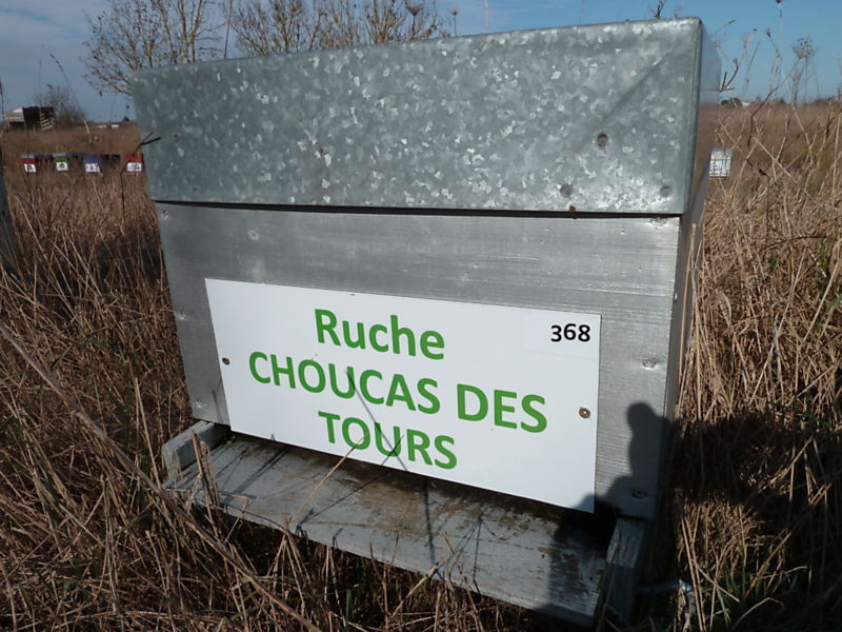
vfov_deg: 54.9
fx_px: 608
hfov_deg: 69.4
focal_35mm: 25
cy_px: 316
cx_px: 421
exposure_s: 1/800
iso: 80
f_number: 5.6
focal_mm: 4.1
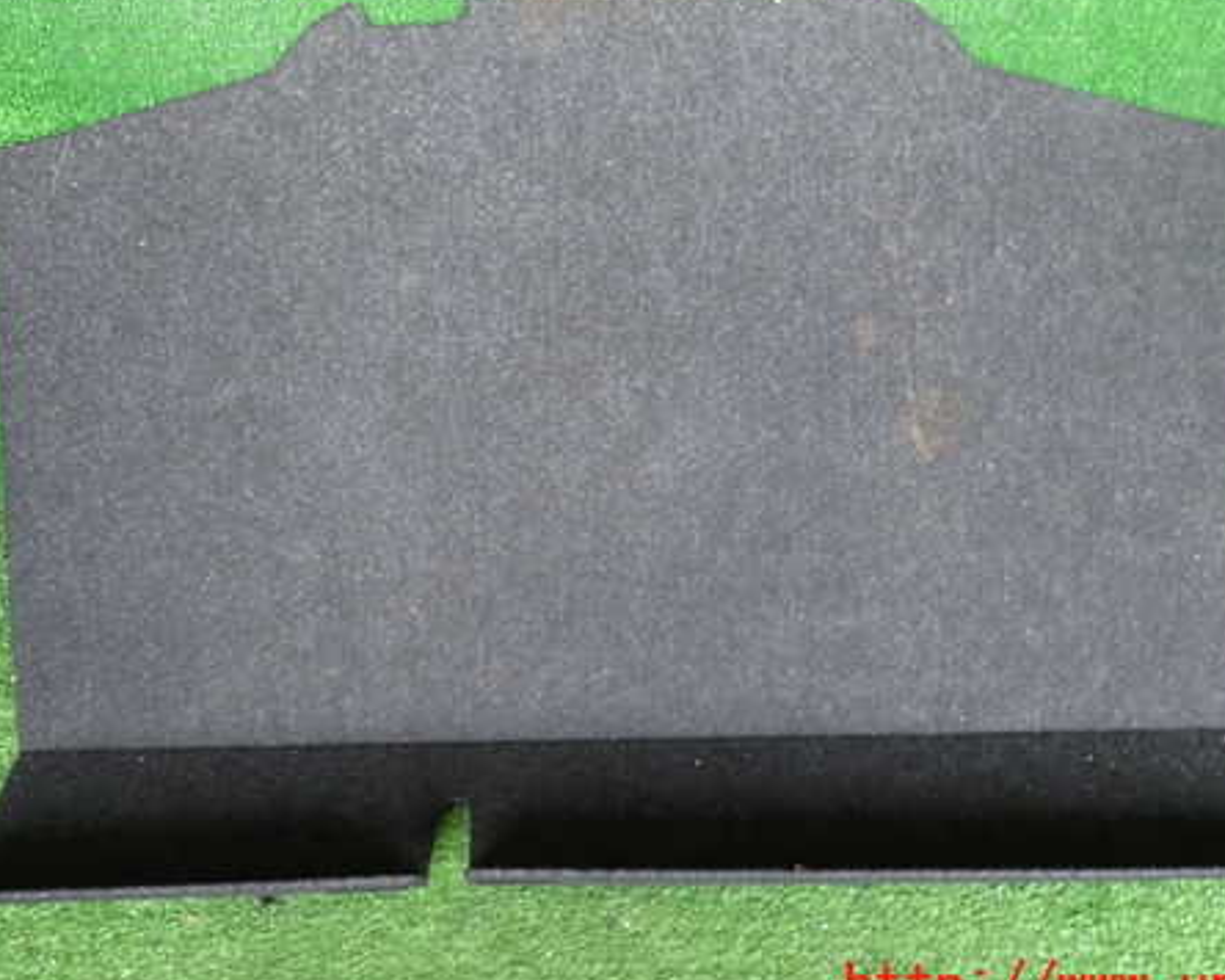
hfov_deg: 54.2
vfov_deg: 44.3
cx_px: 640
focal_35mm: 33
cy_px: 403
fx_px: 1196
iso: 200
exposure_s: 1/30
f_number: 2
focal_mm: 4.5
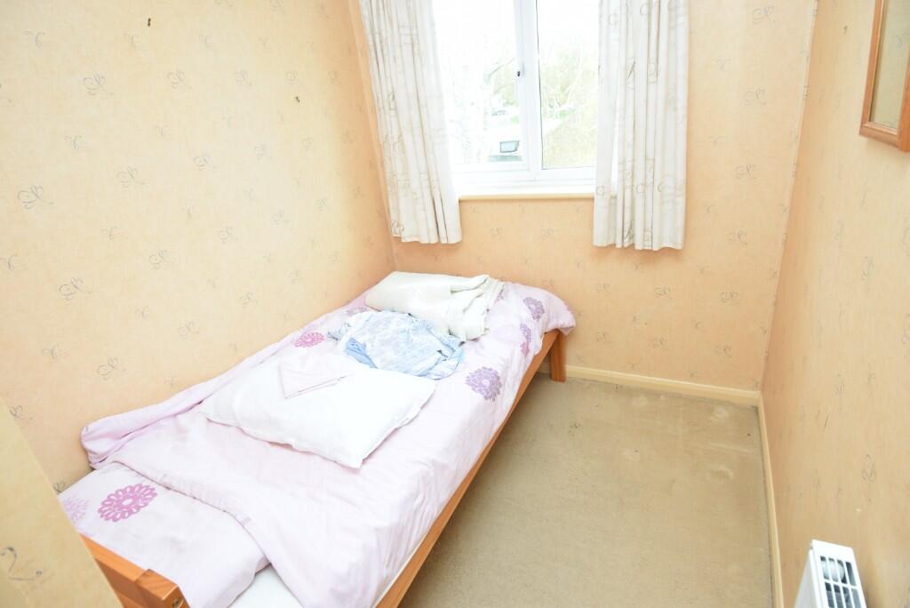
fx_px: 455
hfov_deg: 90.0
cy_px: 304
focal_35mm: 18
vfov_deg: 67.5
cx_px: 455
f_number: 4.5
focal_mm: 12
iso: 400
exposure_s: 1/80
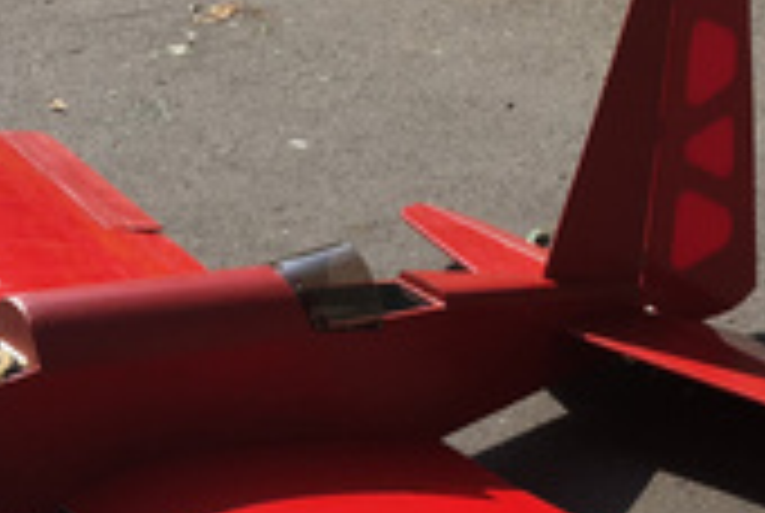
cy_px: 680
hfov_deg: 25.7
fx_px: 1639
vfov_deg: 16.7
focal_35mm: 77
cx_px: 634
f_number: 1.8
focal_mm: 3.99
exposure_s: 1/738
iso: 20
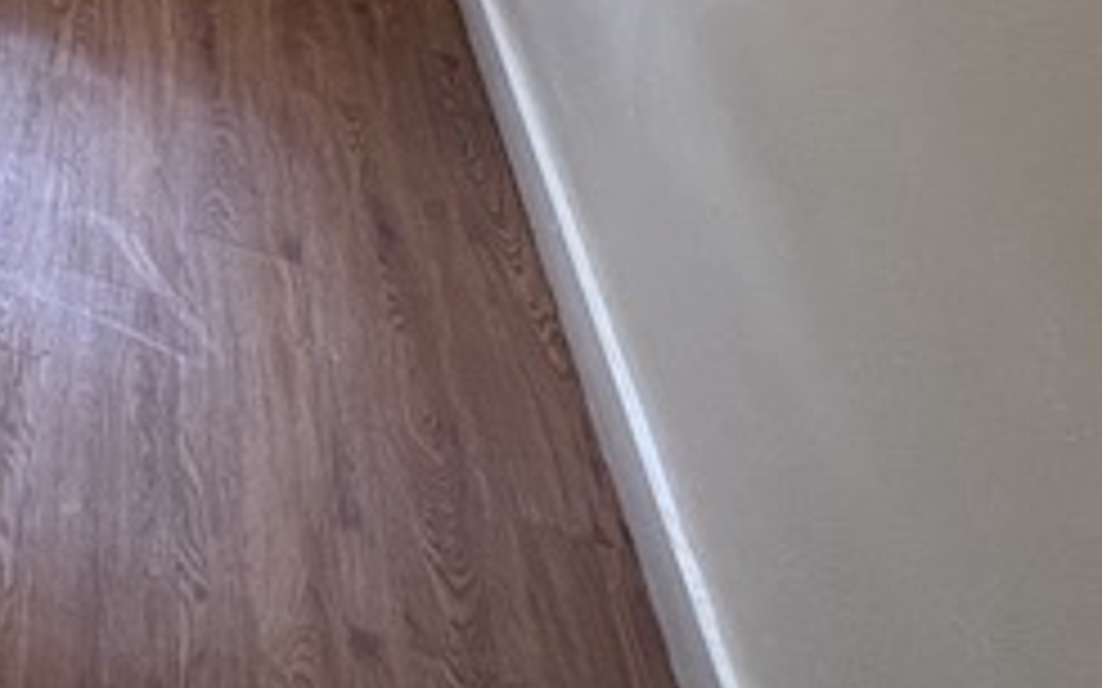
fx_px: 1351
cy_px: -657
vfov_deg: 18.9
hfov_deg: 29.9
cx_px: -481
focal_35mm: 45
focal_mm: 1.57
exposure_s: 1/120
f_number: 1.8
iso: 80
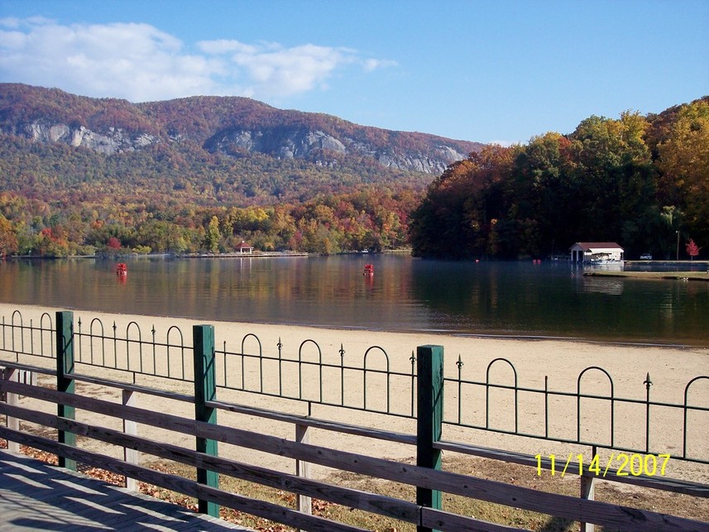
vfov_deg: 36.8
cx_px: 354
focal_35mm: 39
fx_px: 799
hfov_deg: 47.9
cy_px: 266
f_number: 4
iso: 100
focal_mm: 8
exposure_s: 1/750
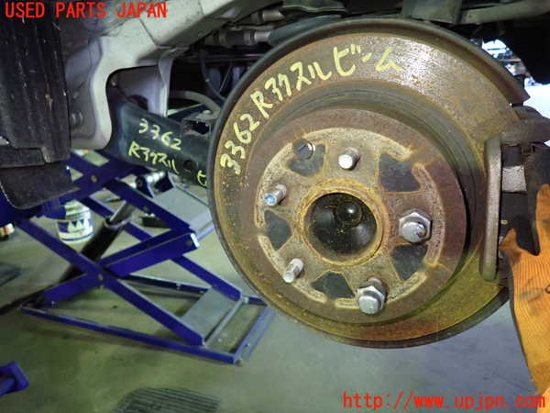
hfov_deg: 69.4
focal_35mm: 25
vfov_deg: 54.9
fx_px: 397
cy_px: 206
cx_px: 275
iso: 640
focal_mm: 4.5
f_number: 2
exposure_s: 1/30
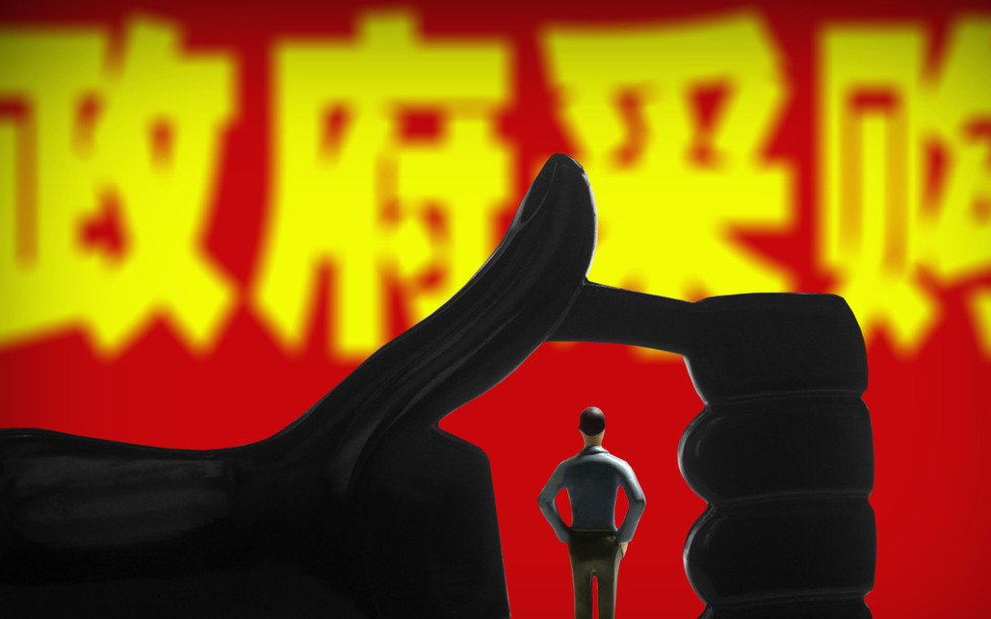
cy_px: 367
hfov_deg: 23.3
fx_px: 2404
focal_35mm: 89
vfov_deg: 14.7
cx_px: 523
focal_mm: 50
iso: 640
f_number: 9
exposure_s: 1/100
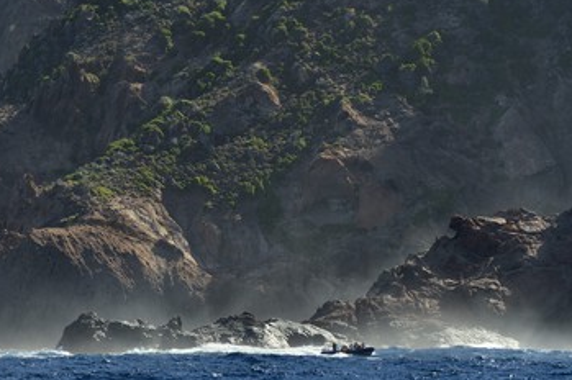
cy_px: 180
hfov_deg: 8.6
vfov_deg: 5.7
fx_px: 3826
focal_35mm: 241
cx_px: 287
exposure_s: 1/640
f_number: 10
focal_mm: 200
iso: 400
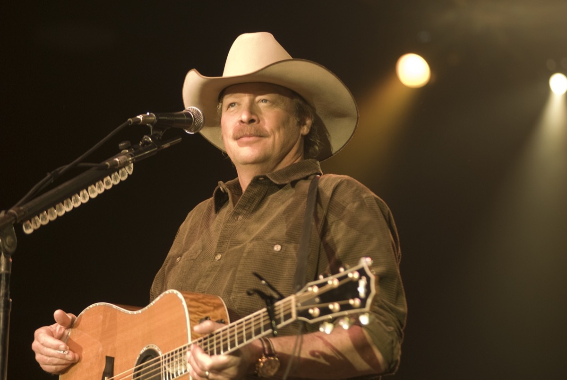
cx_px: 284
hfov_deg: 11.8
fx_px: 2743
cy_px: 190
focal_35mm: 174
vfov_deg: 7.9
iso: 400
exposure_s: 1/125
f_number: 8
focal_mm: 116
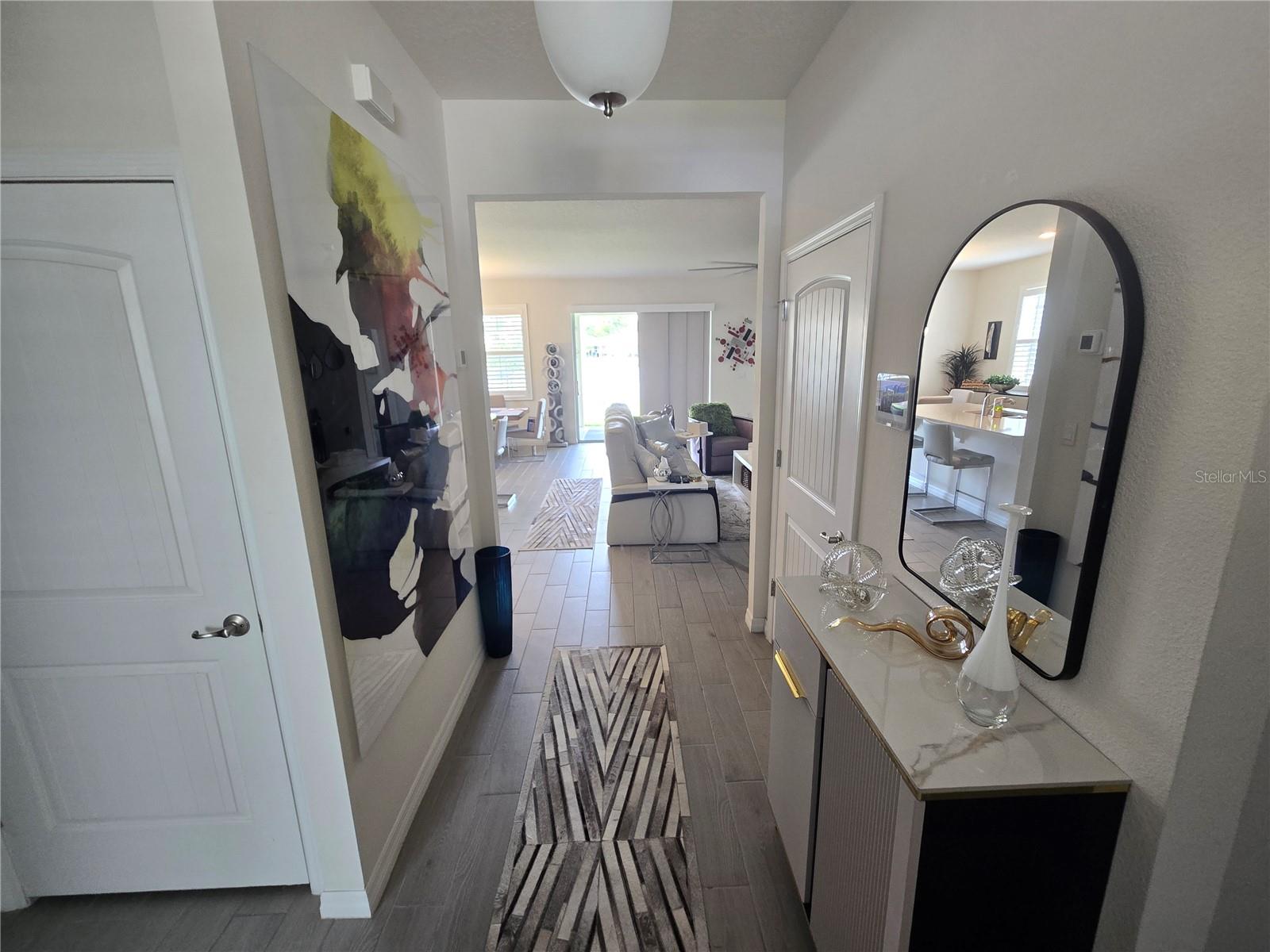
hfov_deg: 106.2
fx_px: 477
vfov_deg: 89.9
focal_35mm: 13
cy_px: 476
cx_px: 635
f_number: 2.2
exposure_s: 1/60
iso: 160
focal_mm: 2.2
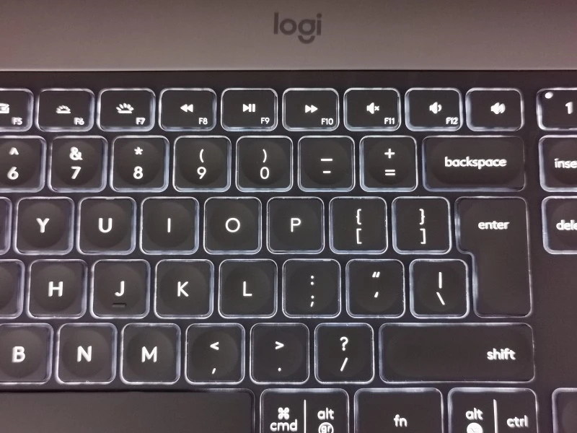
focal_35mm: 41
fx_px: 683
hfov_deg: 45.8
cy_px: 216
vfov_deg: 35.1
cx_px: 288
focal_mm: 5.56
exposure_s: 1/33.3
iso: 400
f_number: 1.6
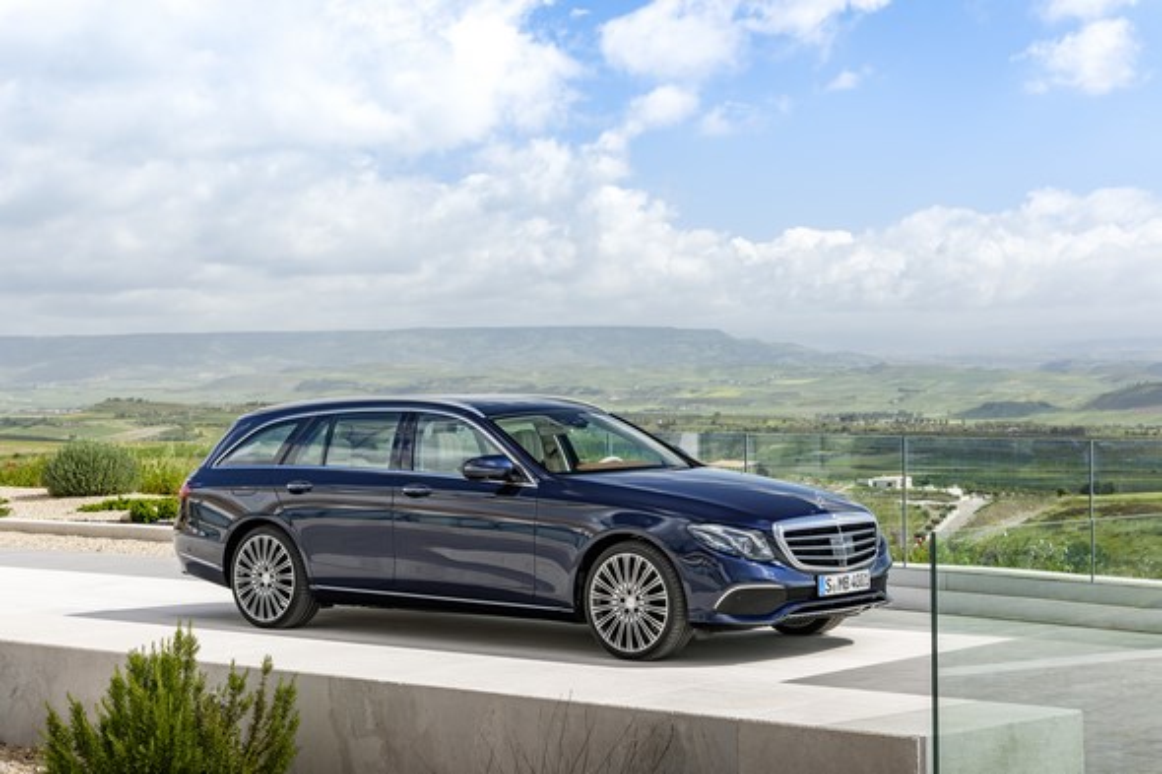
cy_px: 387
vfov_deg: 19.4
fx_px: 2259
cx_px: 581
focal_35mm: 70
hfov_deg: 28.9
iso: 100
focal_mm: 70
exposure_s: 1/50
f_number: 8
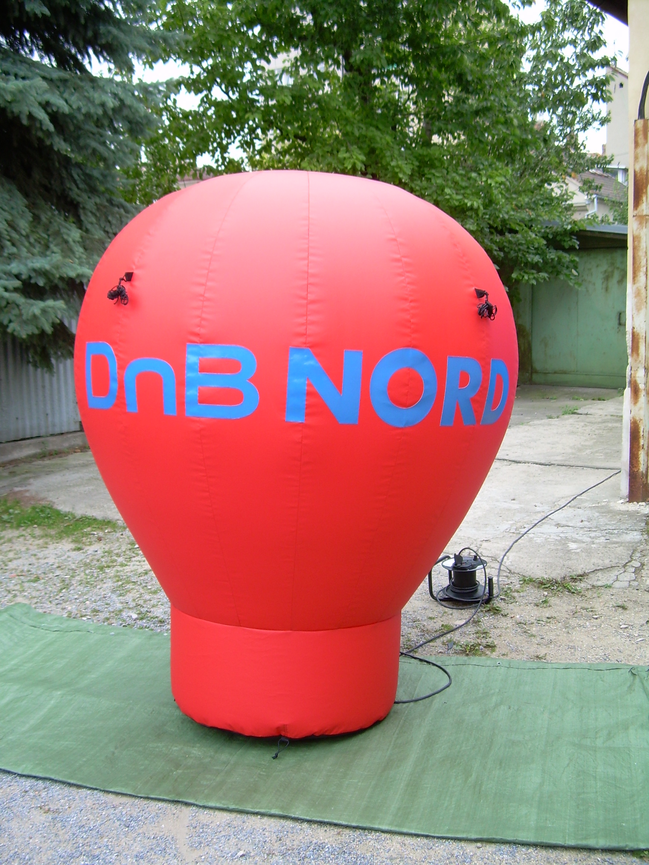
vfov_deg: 49.0
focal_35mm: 38
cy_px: 432
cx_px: 324
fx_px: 950
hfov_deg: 37.7
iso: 50
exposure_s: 1/71.3
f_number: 2.8
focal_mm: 6.3
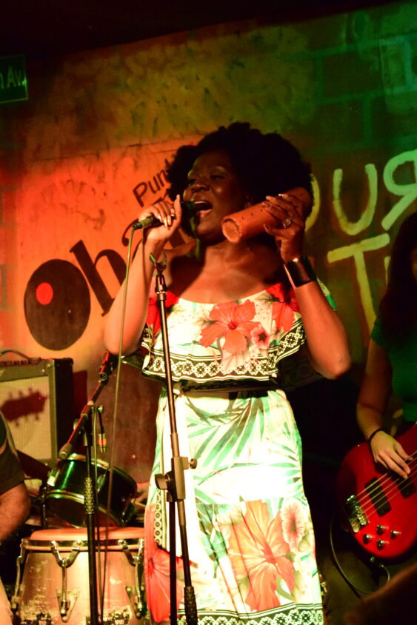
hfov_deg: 15.0
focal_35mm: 91
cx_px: 206
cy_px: 301
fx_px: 1580
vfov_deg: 22.4
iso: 10000
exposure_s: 1/180
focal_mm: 50
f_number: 4.8
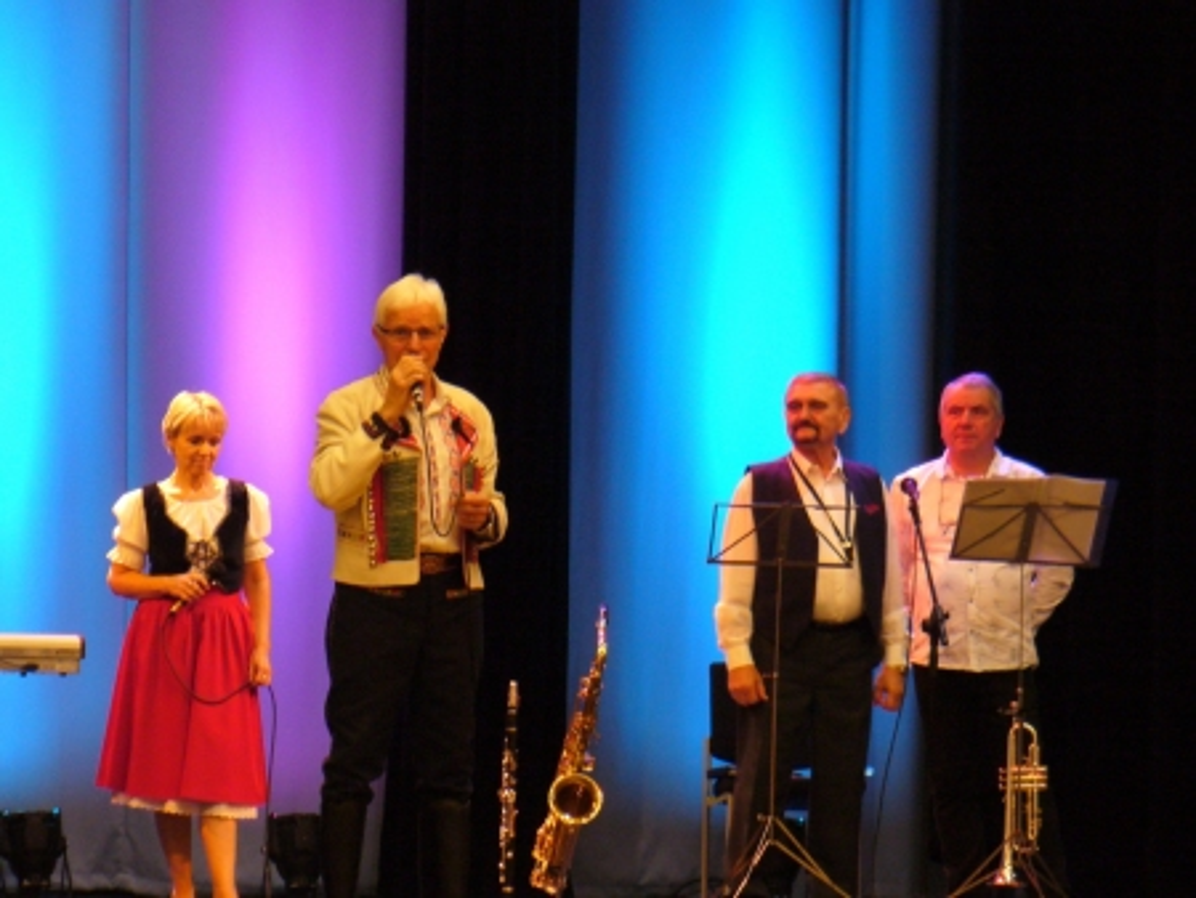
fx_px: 7674
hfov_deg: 8.9
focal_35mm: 222
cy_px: 449
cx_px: 598
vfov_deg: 6.7
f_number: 4.5
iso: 200
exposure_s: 1/10
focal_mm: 36.6
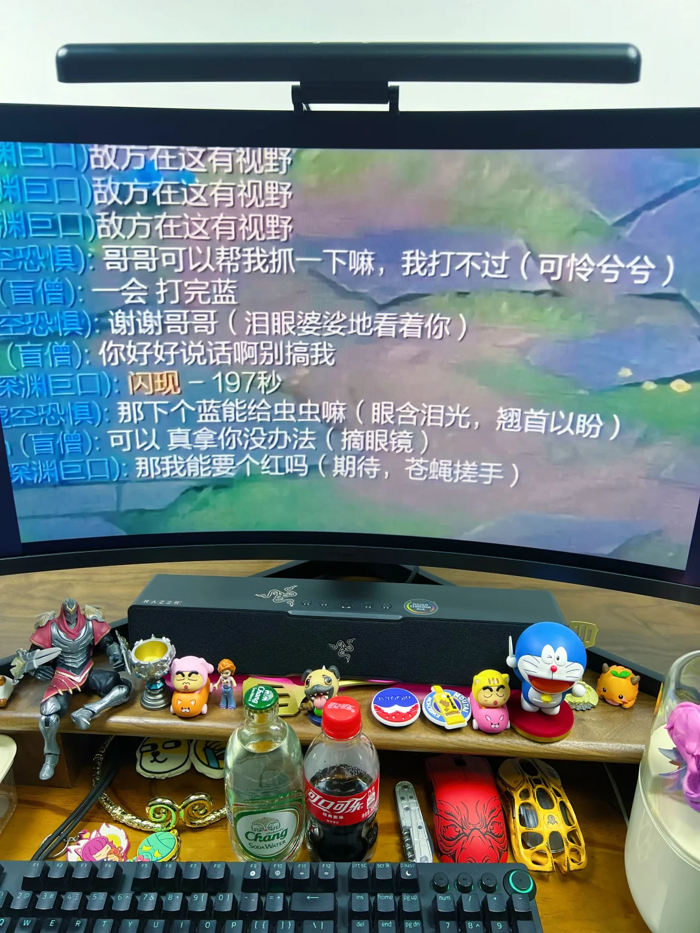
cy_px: 466
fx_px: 701
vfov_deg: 67.3
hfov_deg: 53.1
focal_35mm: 26
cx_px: 350
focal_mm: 5.7
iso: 125
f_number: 1.5
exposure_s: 1/119
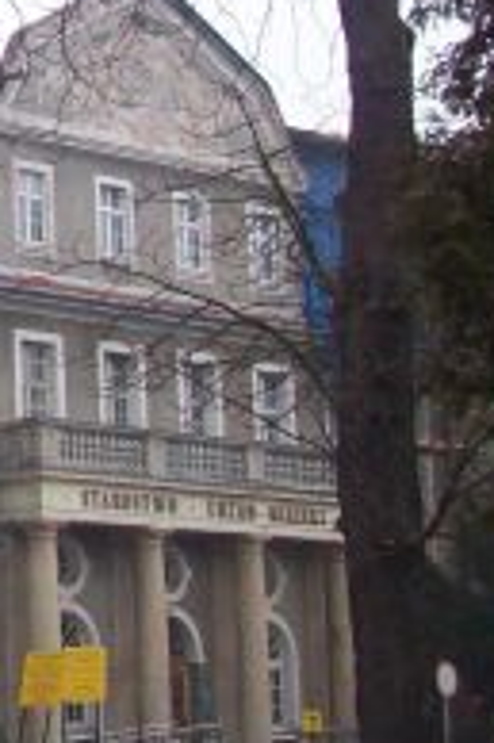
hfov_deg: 9.6
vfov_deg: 15.9
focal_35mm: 127
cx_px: -678
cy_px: 42
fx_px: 2619
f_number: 2.8
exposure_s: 1/64
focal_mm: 6.2
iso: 136
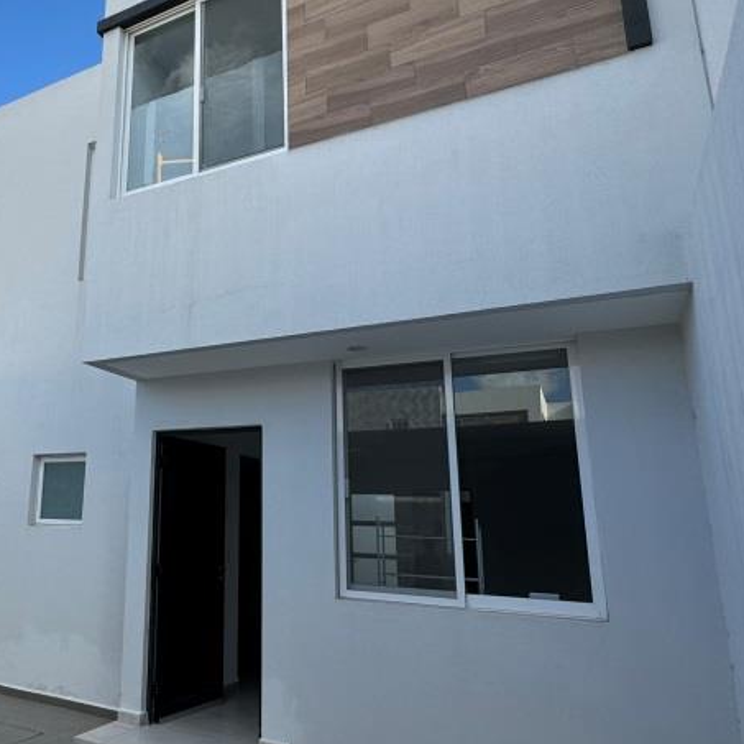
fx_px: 681
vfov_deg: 57.3
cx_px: 176
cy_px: 366
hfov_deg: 54.3
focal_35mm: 28
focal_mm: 2.22
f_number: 2.2
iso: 40
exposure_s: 1/727
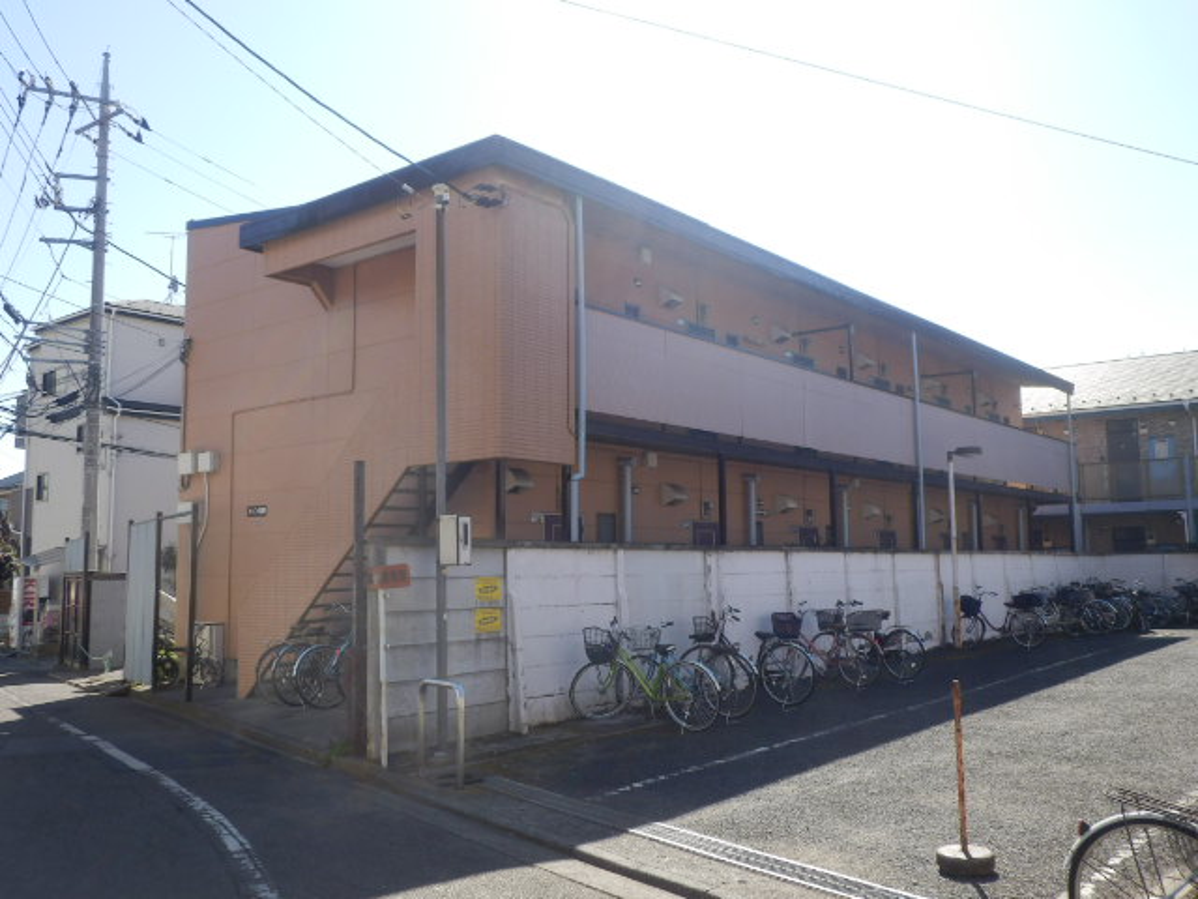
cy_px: 450
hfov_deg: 50.1
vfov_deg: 38.7
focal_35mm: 37
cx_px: 599
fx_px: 1281
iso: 80
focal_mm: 6.6
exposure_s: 1/400
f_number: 3.9
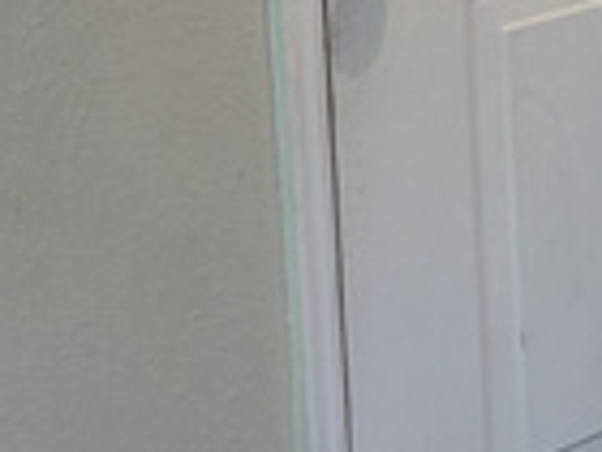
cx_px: 1595
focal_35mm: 175
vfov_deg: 8.3
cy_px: -288
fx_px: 3043
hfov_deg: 9.6
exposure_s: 1/24
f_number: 1.85
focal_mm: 6.81
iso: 161
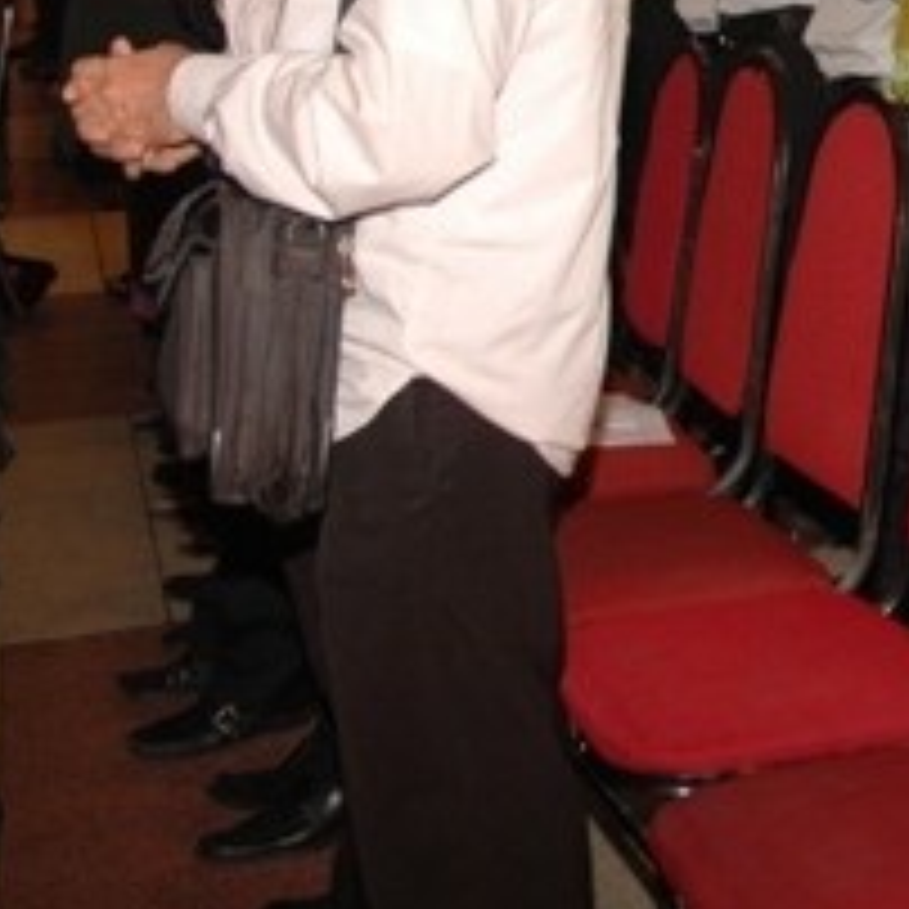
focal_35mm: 89
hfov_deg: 17.7
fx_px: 2644
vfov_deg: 19.0
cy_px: 4
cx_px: 1314
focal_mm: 22
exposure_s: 1/50
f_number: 4.5
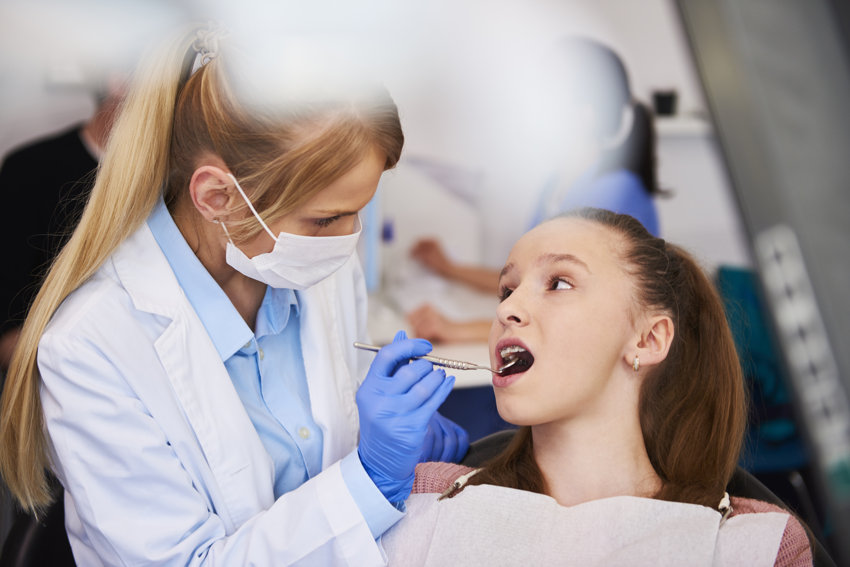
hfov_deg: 28.8
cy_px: 284
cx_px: 425
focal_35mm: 70
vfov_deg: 19.5
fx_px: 1653
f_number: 2.8
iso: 250
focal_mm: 70
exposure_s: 1/100
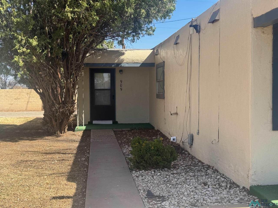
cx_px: 139
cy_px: 104
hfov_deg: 39.7
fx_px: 385
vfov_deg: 30.3
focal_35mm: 48
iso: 64
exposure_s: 1/1637
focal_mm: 6.76
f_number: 1.78
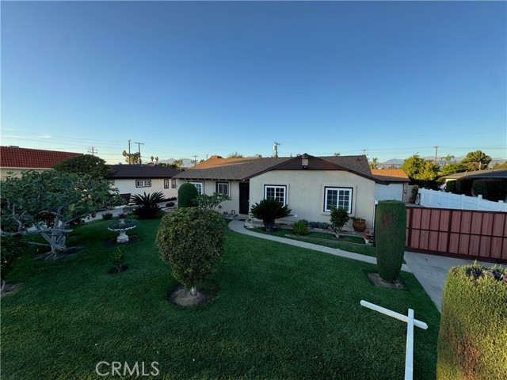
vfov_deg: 85.7
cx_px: 254
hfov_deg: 102.1
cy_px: 190
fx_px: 205
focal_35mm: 14
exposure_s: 1/498
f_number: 2.2
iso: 40
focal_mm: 2.22
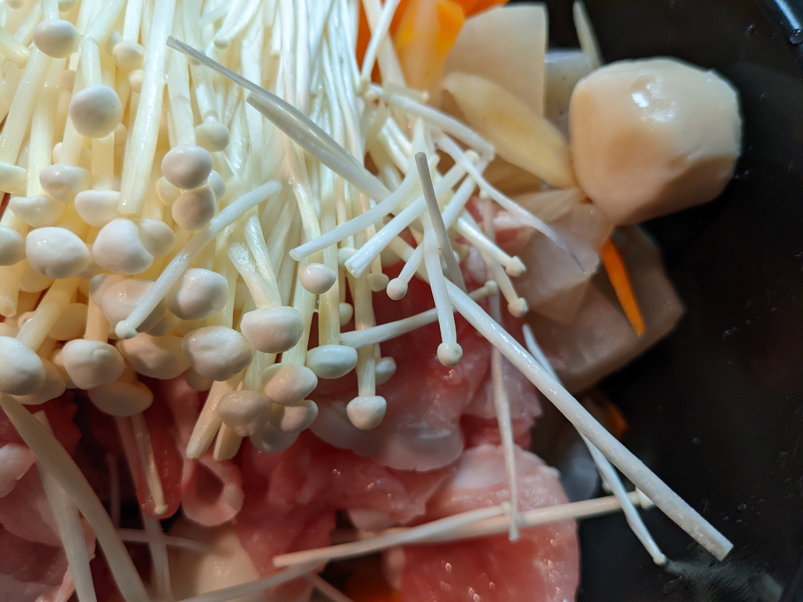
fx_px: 626
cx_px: 402
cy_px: 301
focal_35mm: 27
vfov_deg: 51.4
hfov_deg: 65.3
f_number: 1.73
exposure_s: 1/25
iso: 87
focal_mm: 4.38
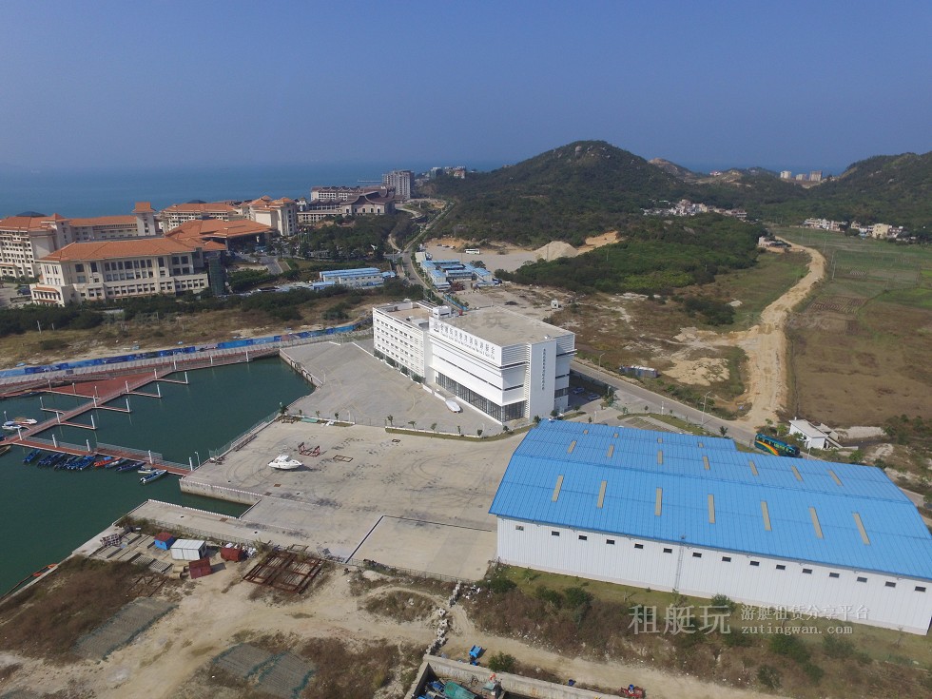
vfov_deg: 66.0
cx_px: 466
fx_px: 538
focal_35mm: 20
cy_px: 350
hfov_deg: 81.7
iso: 100
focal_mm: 3.61
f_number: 2.8
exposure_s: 1/2604
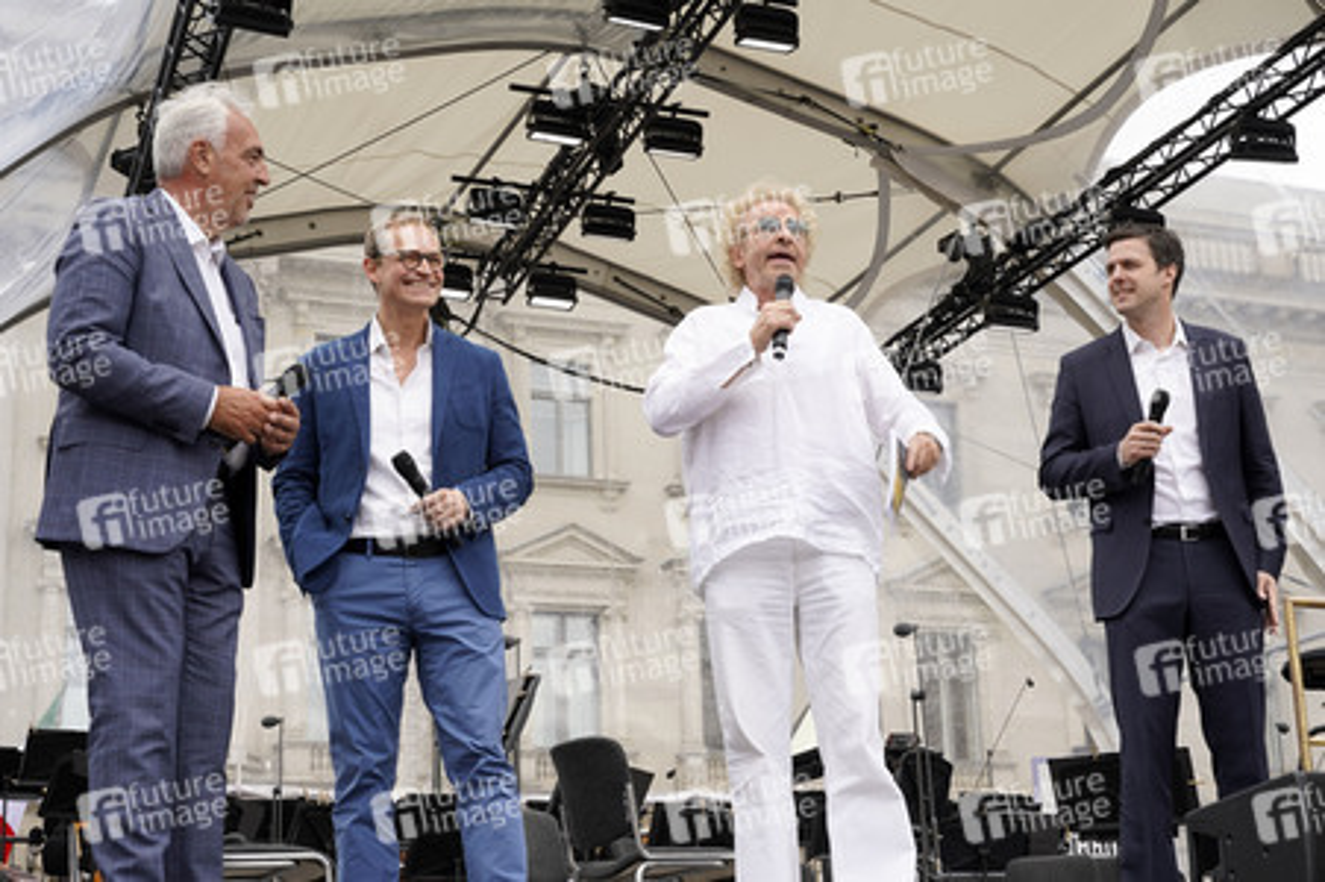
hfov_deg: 43.6
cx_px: 662
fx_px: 1655
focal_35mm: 45
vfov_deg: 29.8
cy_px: 441
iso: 200
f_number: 7.1
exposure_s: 1/200
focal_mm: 45
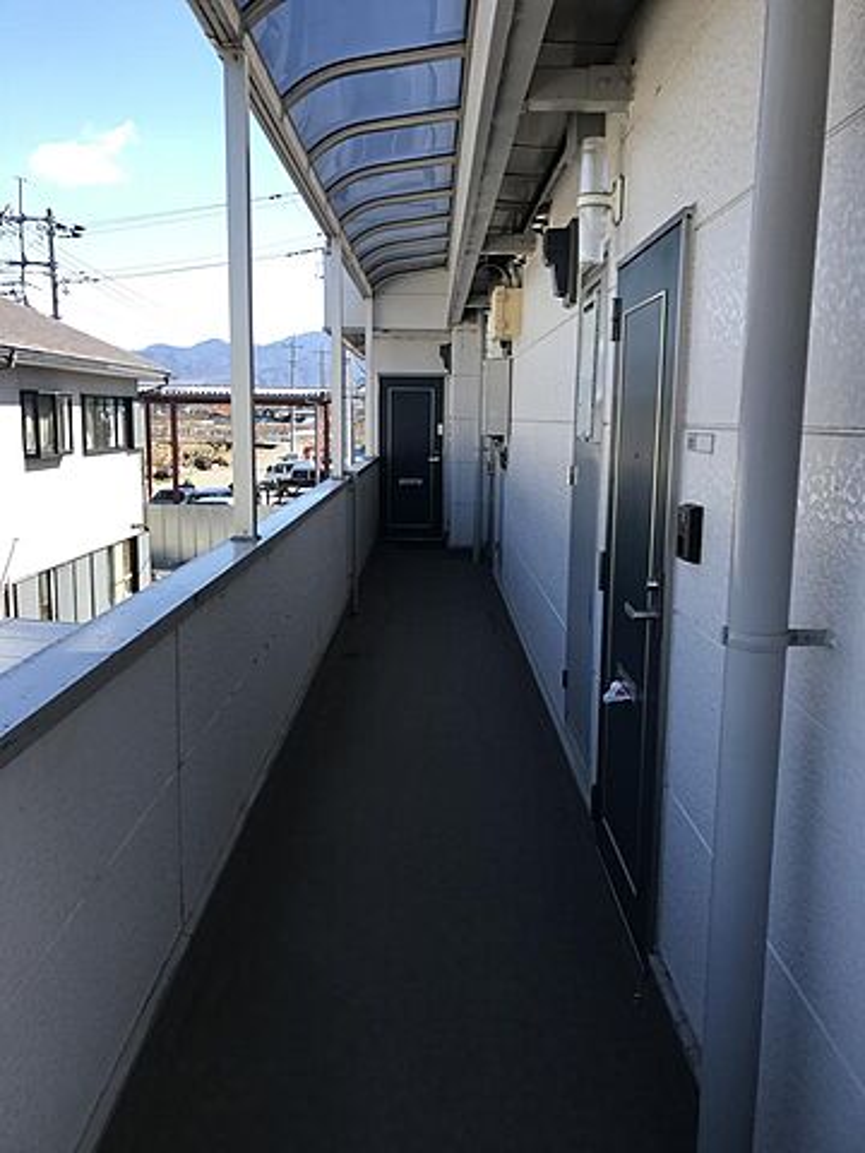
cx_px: 432
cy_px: 576
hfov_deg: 49.7
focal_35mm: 28
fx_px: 933
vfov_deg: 63.4
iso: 20
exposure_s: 1/660
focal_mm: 3.99
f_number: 1.8
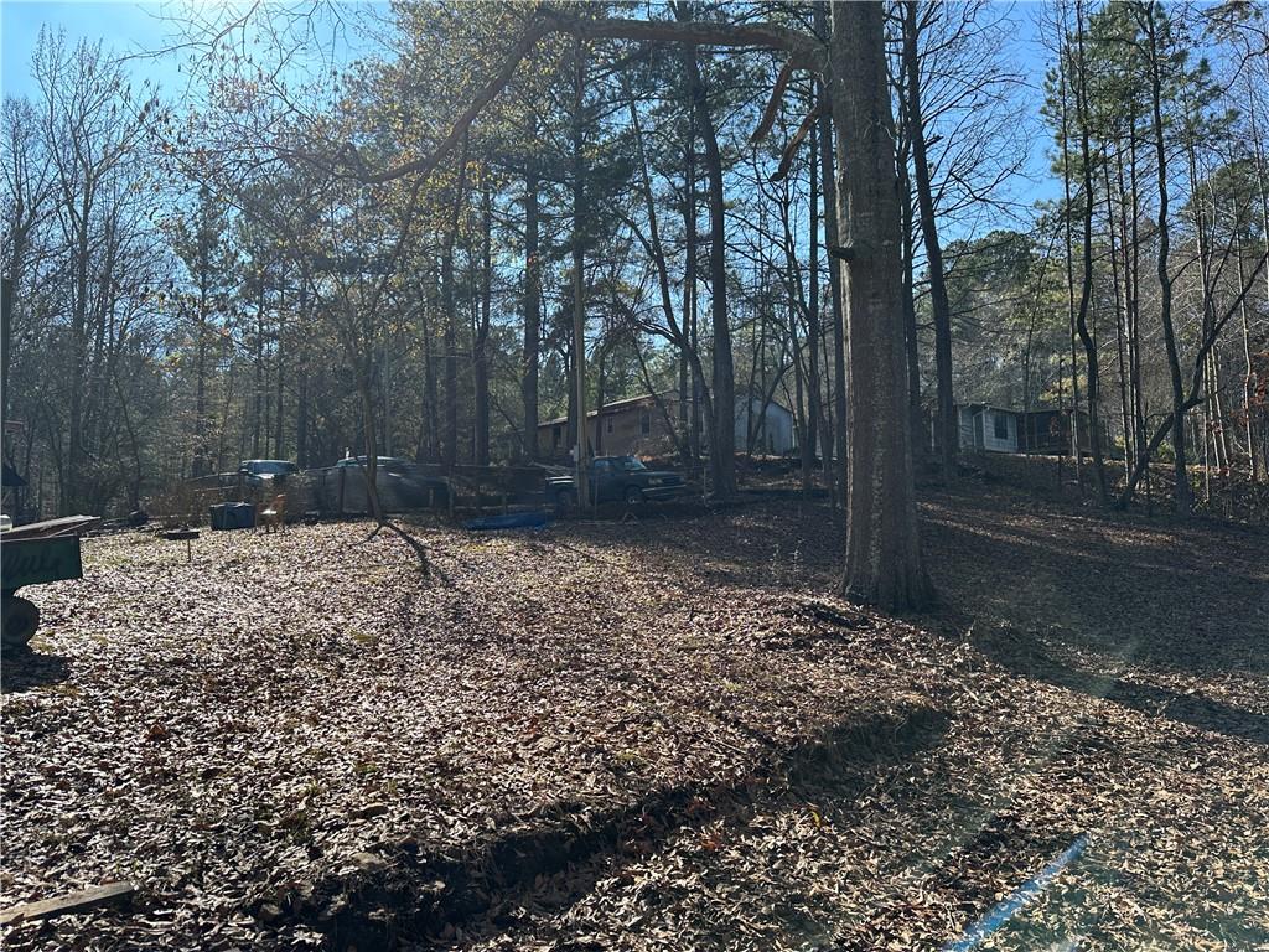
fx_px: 880
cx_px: 634
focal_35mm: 24
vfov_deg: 56.8
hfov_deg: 71.6
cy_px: 476
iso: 80
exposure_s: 1/1916
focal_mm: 6.86
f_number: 1.78
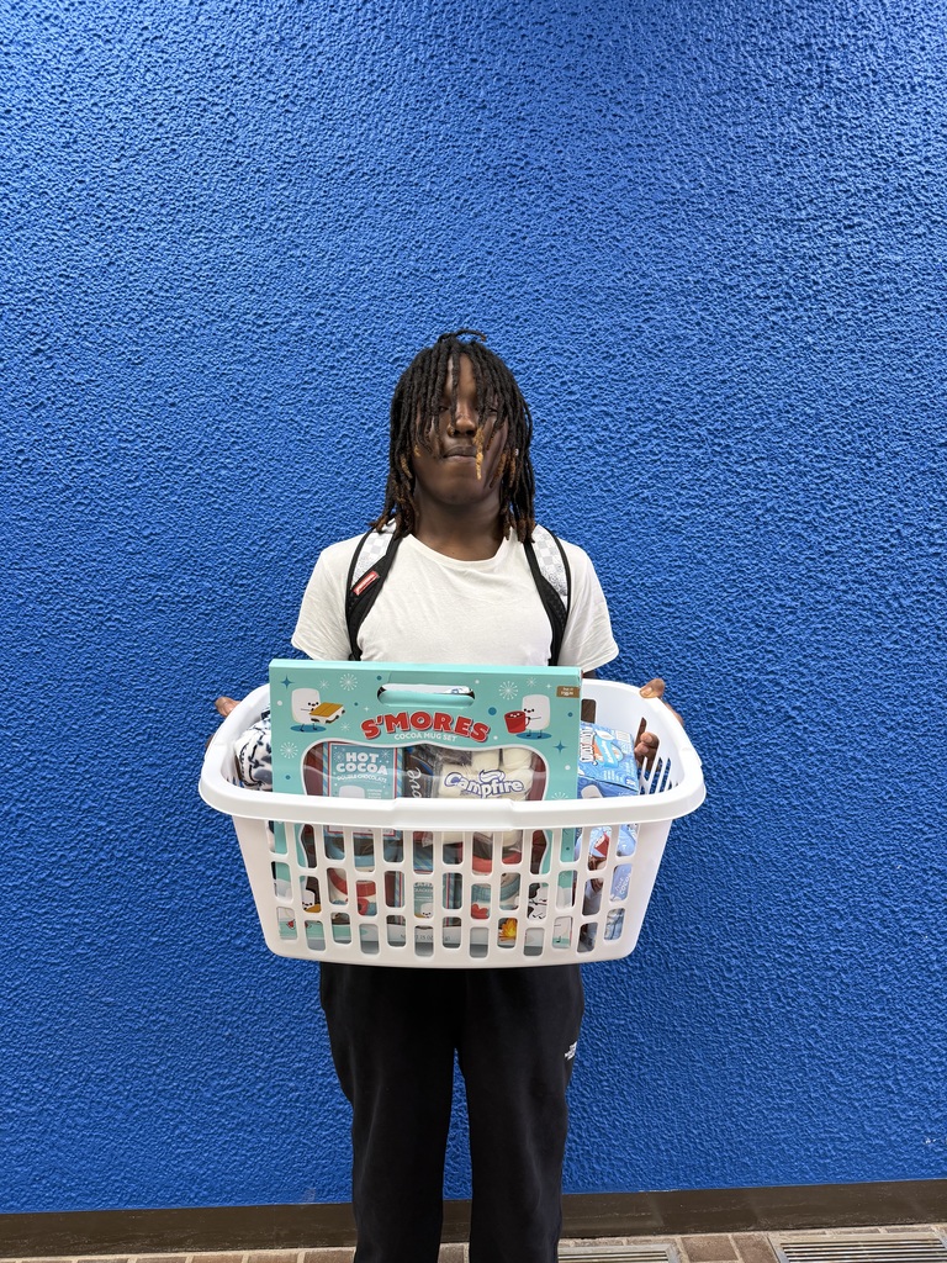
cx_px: 474
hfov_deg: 56.8
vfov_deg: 71.6
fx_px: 875
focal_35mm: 24
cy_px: 632
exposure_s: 1/60
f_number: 1.78
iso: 160
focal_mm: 6.76
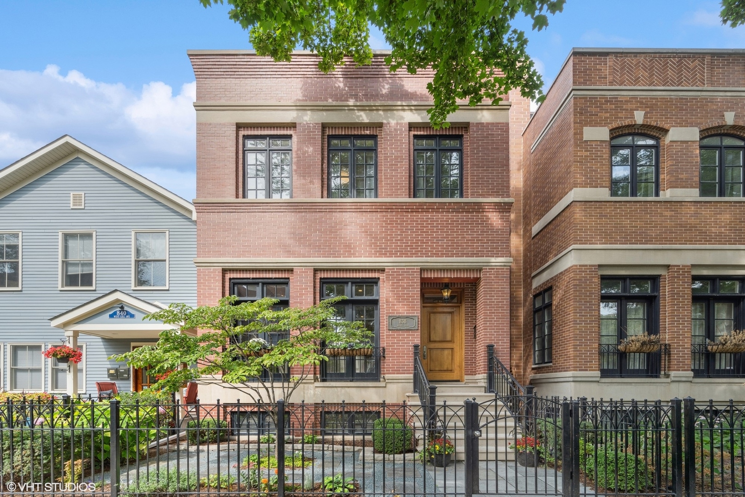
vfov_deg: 73.7
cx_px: 372
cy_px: 248
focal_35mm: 16
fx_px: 331
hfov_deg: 96.7
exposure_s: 1/250
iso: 320
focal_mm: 16
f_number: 8
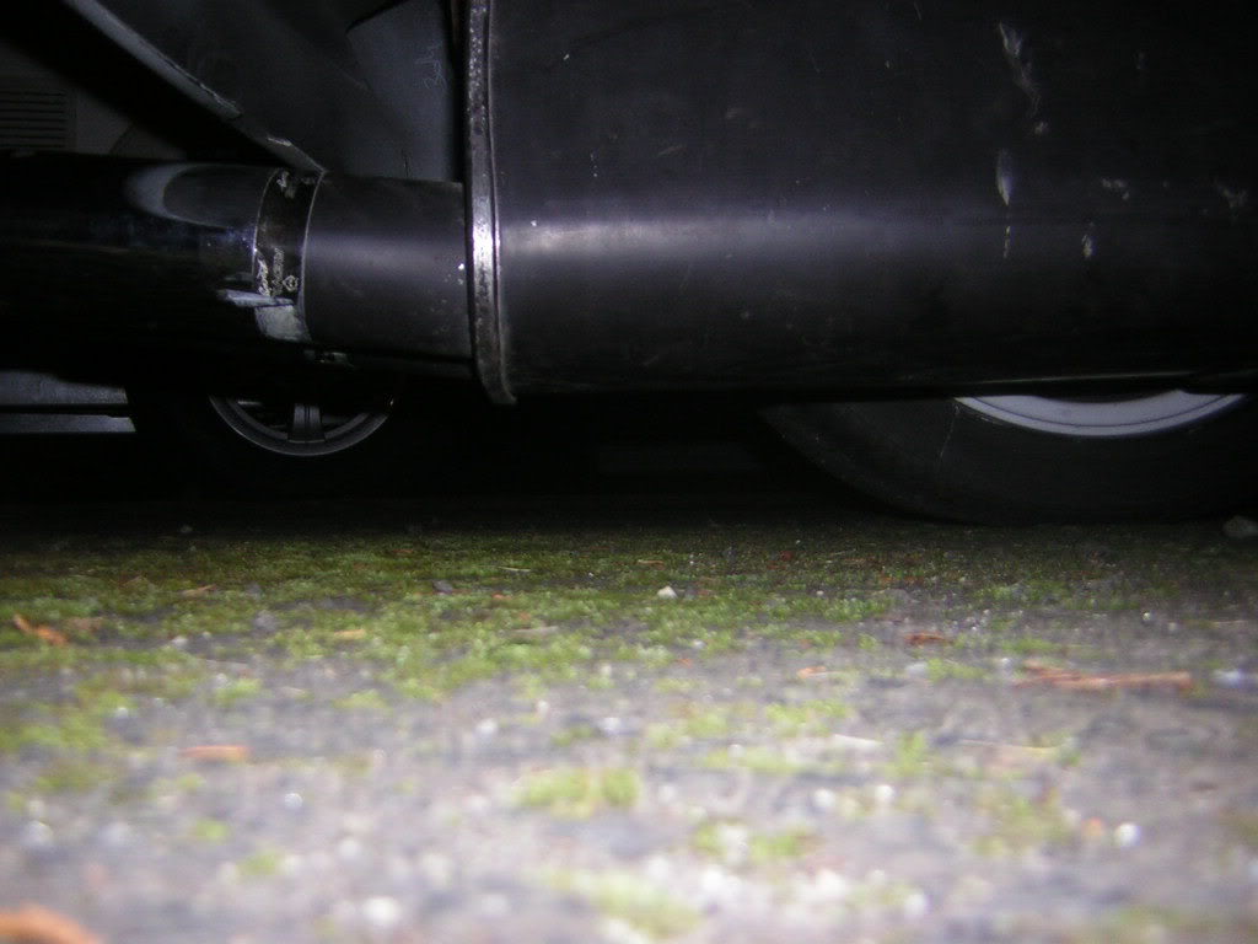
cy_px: 472
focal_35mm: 36
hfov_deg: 51.4
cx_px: 629
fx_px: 1308
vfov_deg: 39.7
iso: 50
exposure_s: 1/60.1
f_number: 2.6
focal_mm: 4.7
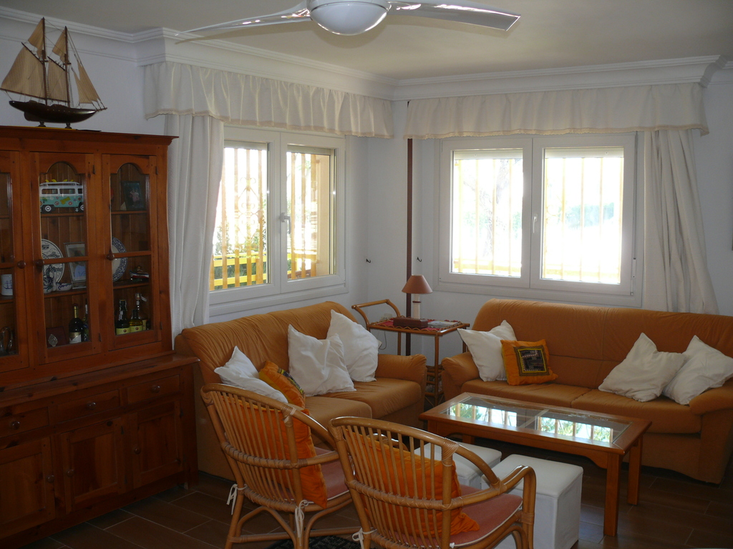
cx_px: 366
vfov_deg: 40.7
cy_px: 274
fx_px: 741
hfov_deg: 52.6
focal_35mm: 35
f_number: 2.8
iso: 100
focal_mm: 7.4
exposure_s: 1/40
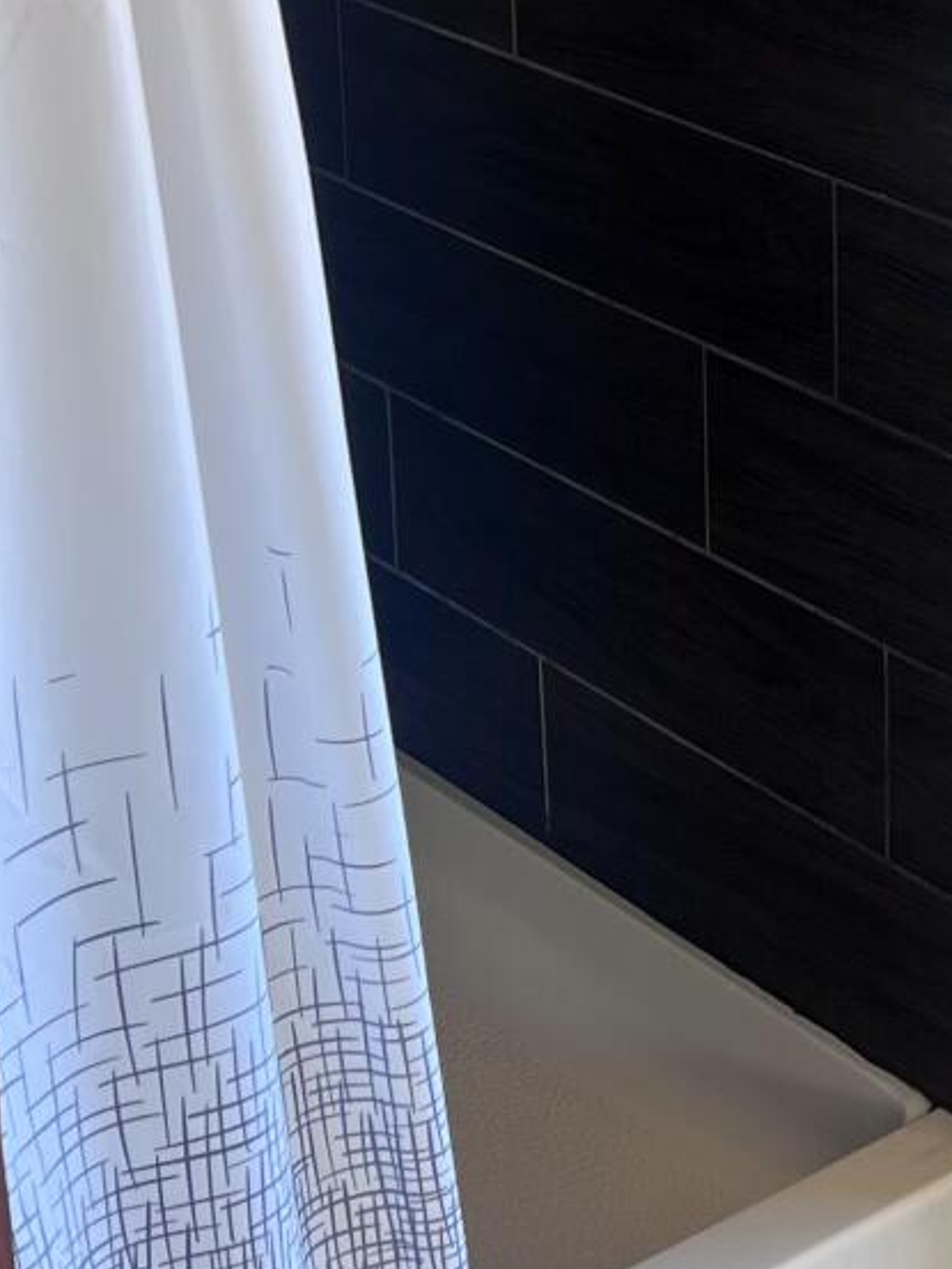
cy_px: 14
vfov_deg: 20.2
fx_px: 3446
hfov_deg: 15.2
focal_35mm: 94
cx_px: 1158
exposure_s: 1/121
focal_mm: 5.7
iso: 64
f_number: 1.5
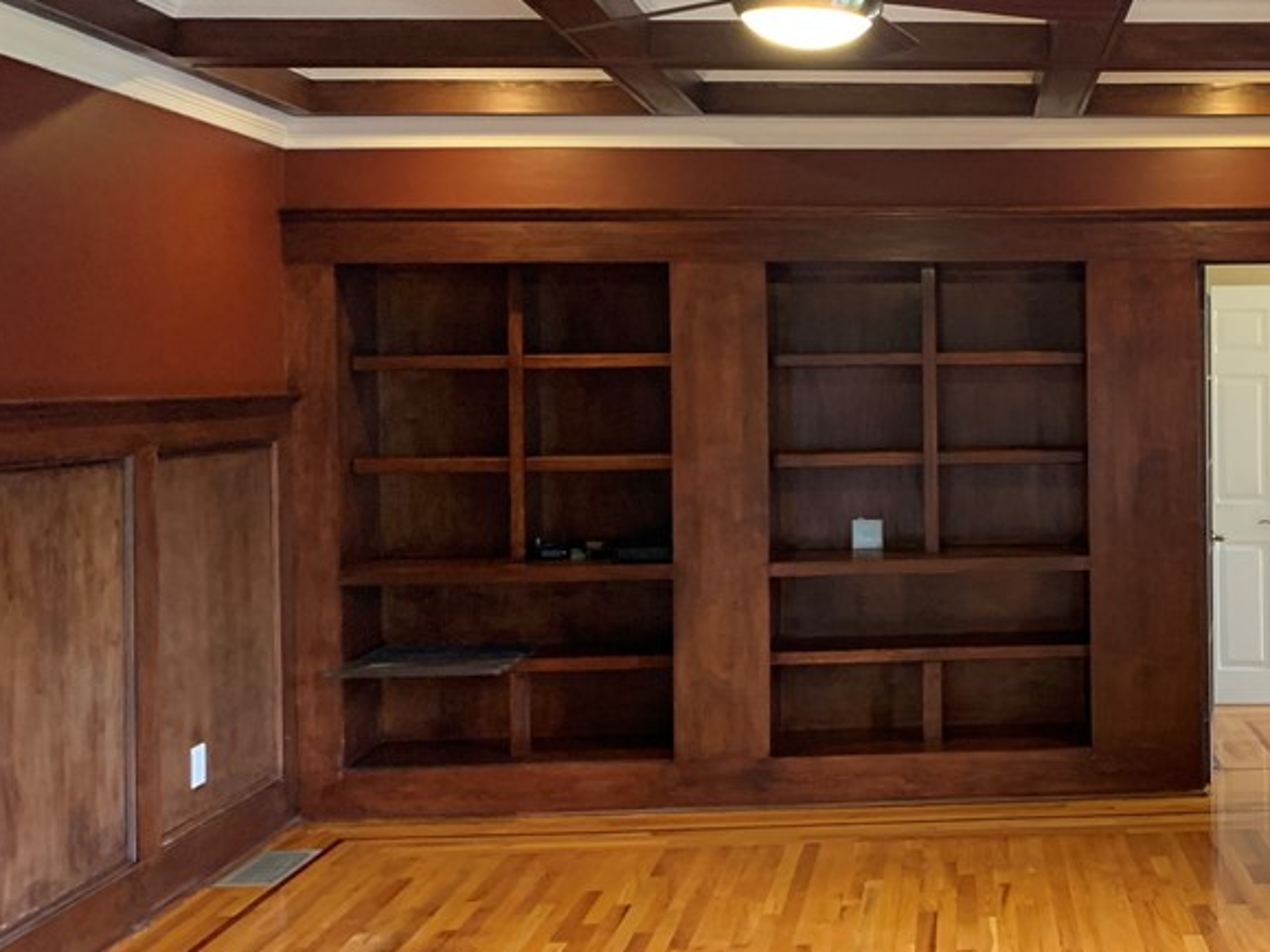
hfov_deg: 39.1
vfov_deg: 31.5
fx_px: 1687
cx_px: 1077
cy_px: 406
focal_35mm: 46
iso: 320
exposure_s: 1/40
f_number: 1.8
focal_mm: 4.25
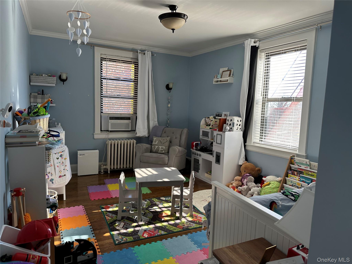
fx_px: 244
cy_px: 132
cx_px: 176
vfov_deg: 56.8
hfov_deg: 71.6
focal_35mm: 24
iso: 80
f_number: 1.78
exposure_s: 1/166
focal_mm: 6.86
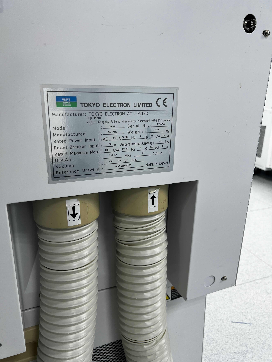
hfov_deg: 53.1
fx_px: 272
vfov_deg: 67.3
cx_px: 136
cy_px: 181
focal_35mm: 26
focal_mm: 5.7
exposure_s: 1/100
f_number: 1.5
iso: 80
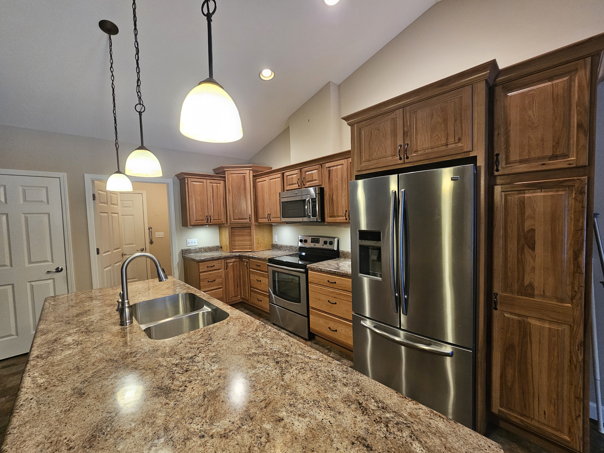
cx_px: 302
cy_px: 226
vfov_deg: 89.9
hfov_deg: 106.2
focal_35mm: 13
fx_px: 227
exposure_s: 1/40
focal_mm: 2.2
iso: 320
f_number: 2.2
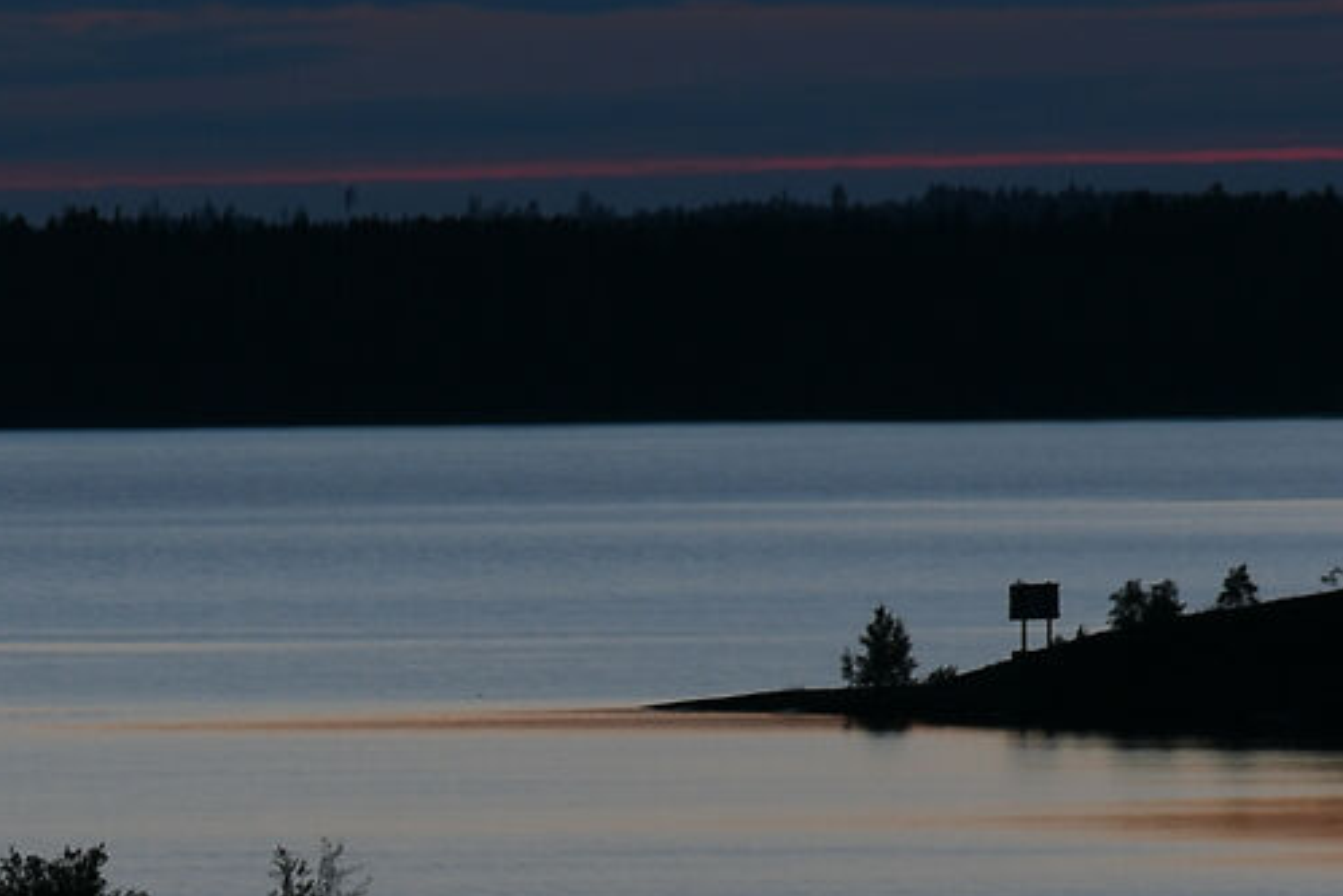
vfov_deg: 2.4
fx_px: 21530
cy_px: 969
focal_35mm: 577
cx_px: -810
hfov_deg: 3.6
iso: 100
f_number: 5.6
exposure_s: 1.6
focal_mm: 120
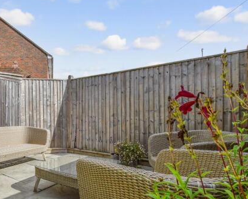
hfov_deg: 47.4
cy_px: 117
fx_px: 272
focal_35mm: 37
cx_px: 64
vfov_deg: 40.0
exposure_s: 1/320
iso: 160
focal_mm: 17
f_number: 8
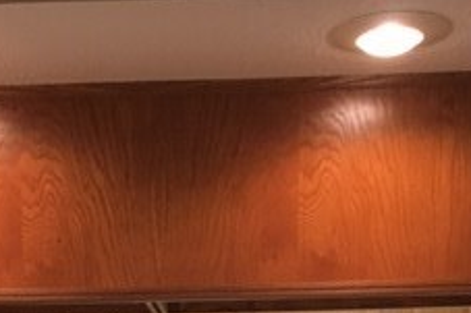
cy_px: 591
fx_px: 1111
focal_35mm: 85
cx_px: 170
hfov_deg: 23.9
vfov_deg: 14.0
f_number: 2.2
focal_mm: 4.15
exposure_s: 1/30
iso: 40
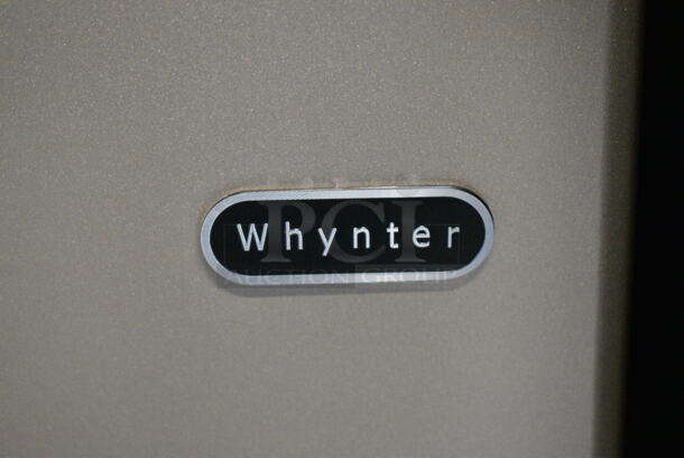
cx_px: 342
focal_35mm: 68
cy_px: 229
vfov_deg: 20.2
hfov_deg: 29.8
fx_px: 1284
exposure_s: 1/80
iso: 8000
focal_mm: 45
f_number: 5
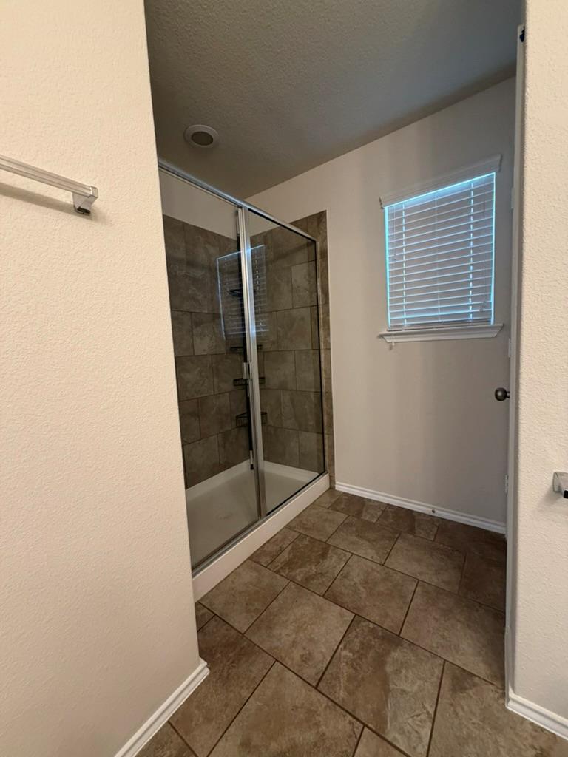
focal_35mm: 14
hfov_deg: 85.7
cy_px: 378
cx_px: 284
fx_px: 306
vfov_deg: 102.1
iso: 250
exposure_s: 1/60
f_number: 2.2
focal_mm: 2.22
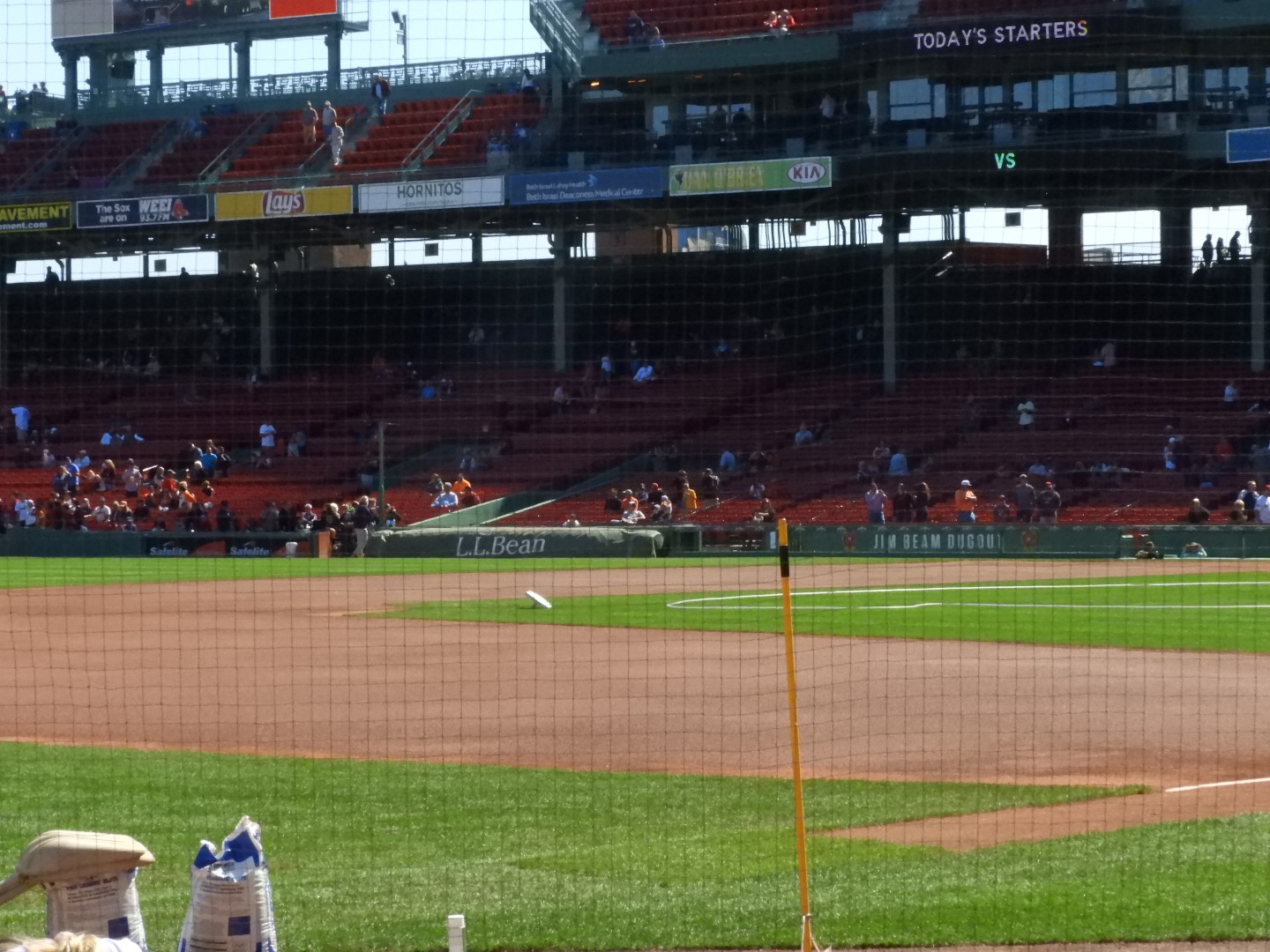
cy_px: 476
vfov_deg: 15.6
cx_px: 635
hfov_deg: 20.7
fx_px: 3485
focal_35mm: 95
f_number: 7.6
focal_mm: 17
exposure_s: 1/3200
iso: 1600
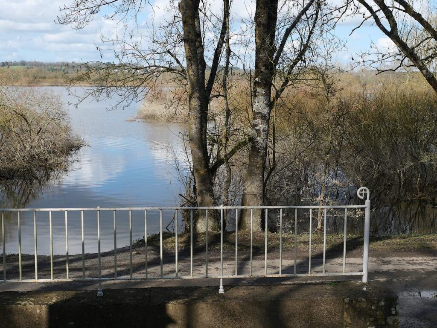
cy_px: 164
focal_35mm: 50
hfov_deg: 38.2
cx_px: 218
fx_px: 631
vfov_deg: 29.1
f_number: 4.5
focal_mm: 25
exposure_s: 1/1000
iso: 200
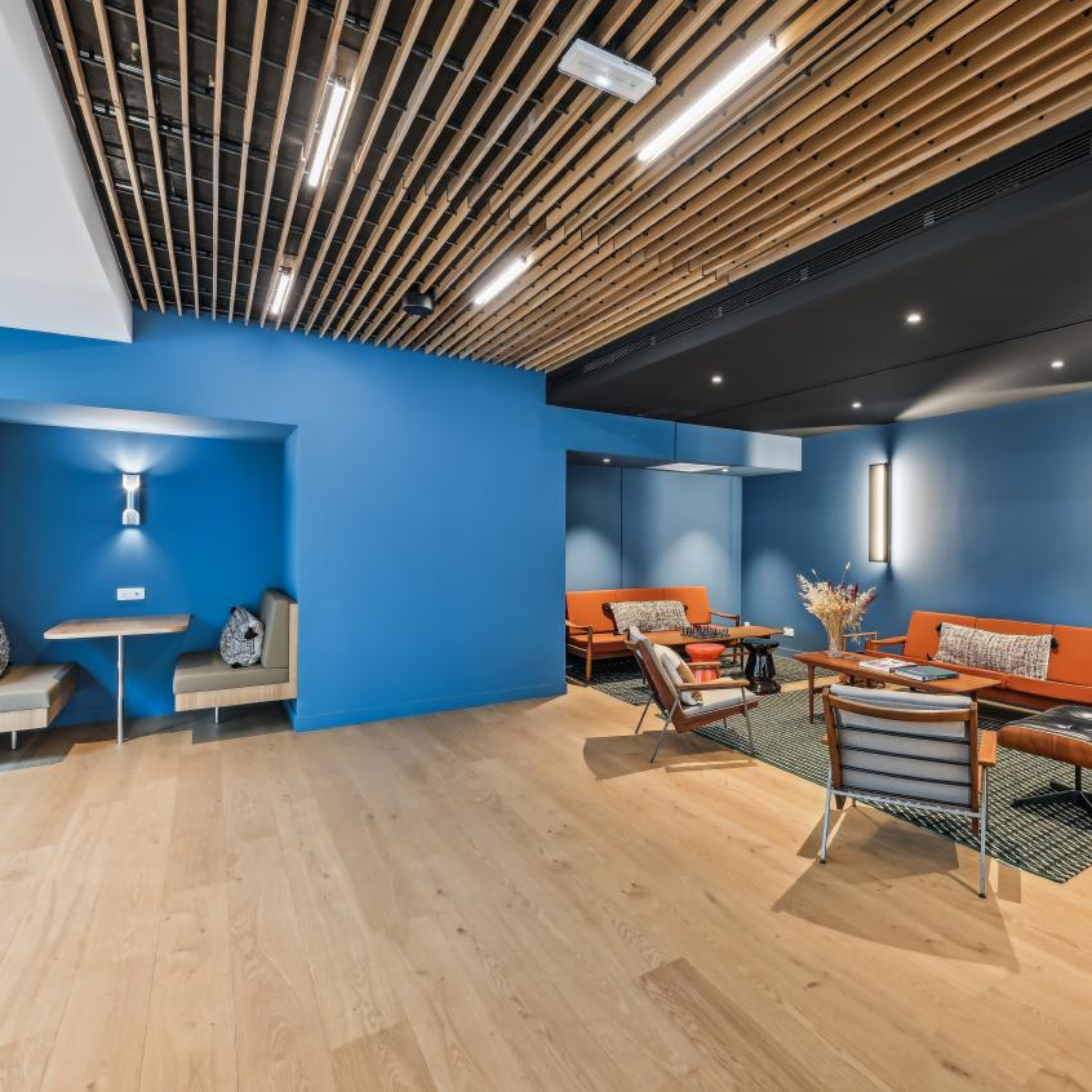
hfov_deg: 79.3
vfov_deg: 80.7
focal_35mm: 18
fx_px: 642
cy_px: 543
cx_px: 680
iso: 400
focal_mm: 14
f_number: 11
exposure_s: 1/2
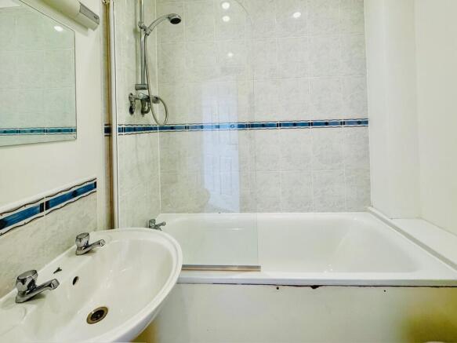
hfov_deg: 102.1
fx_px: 185
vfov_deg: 85.7
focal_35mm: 14
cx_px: 228
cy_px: 172
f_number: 2.2
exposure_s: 1/100
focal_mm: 2.22
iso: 250
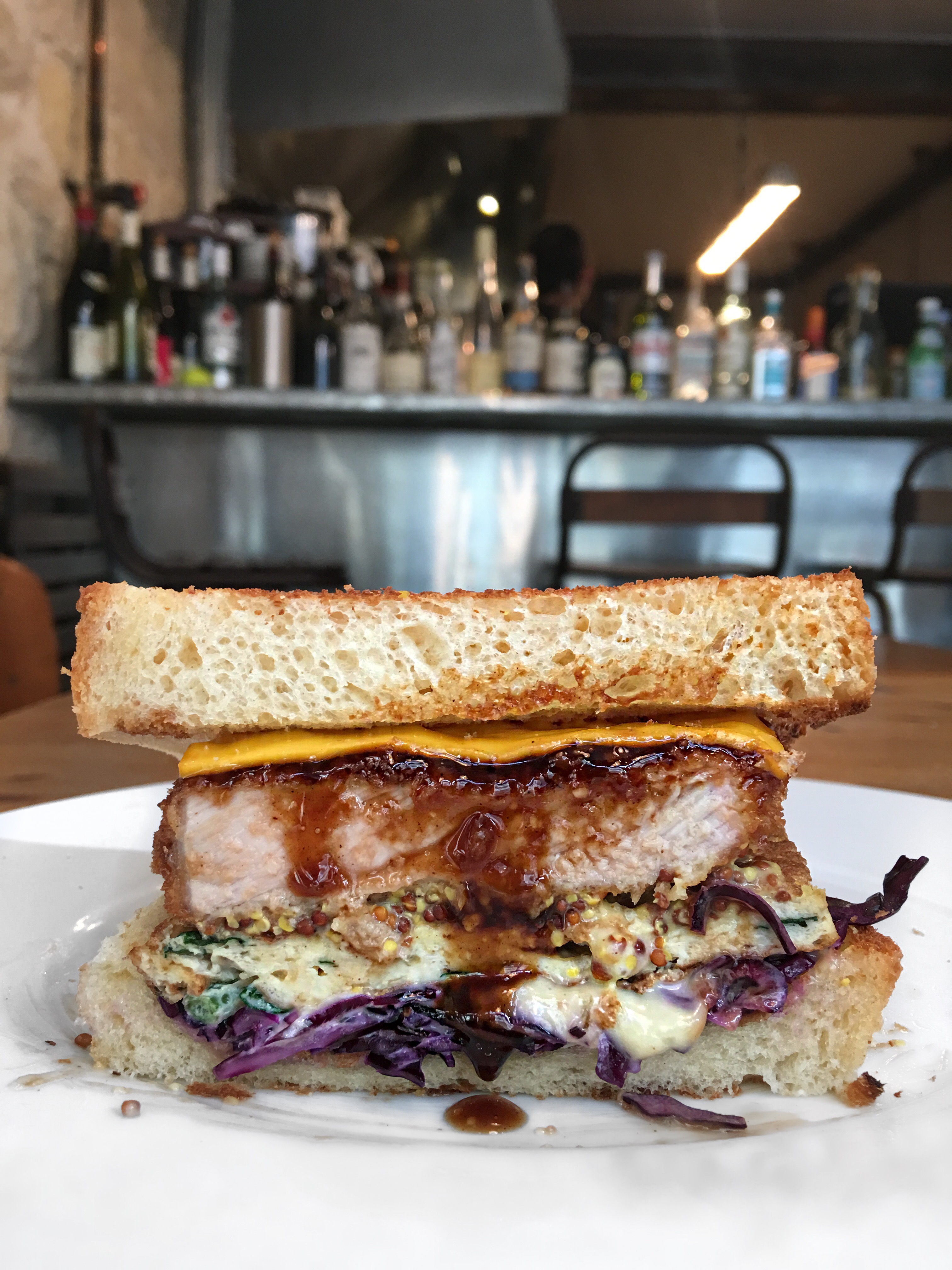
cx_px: 476
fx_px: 1063
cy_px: 635
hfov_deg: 48.2
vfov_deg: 61.7
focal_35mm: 29
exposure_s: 1/17
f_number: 2.2
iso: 40
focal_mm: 4.15
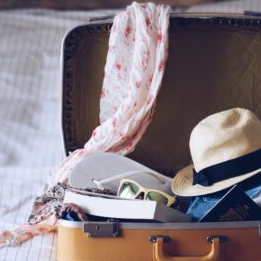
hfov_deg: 9.4
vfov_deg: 9.4
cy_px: 138
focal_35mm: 187
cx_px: 166
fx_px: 1593
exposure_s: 1/125
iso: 900
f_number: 5.3
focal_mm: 85
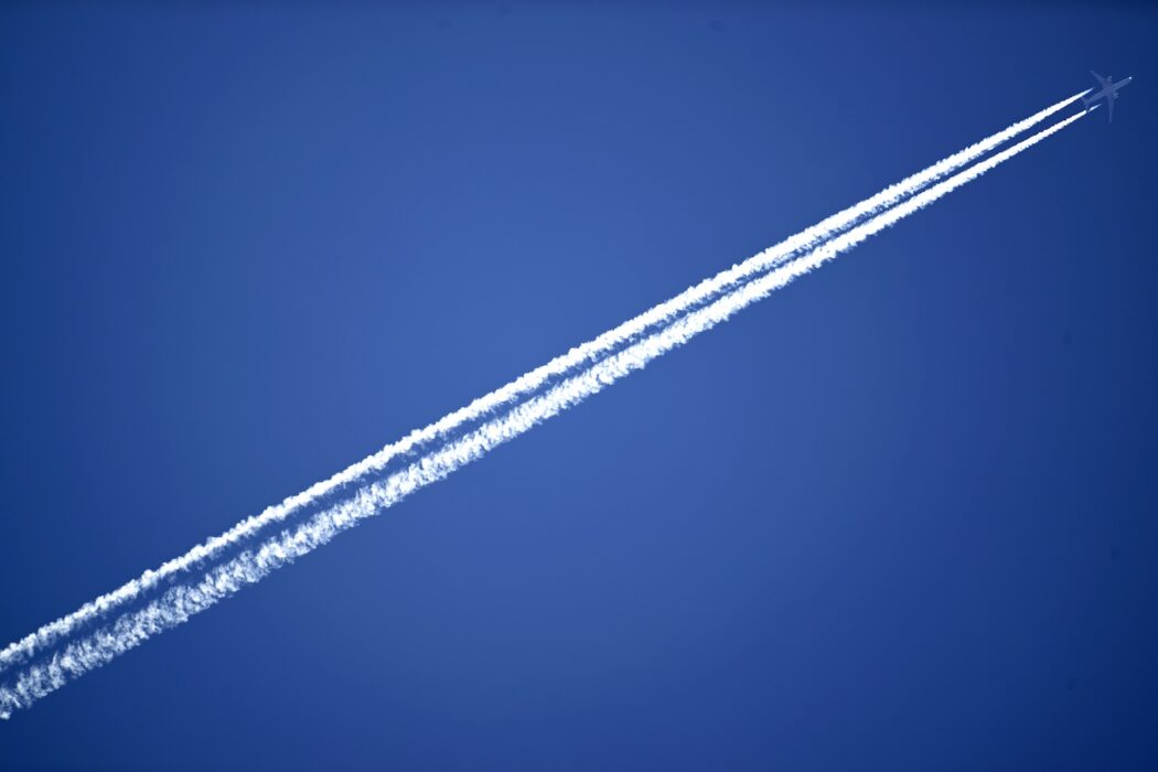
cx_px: 579
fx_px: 12866
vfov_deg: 3.4
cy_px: 386
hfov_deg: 5.2
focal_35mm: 400
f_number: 5.6
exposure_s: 1/500
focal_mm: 400
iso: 64
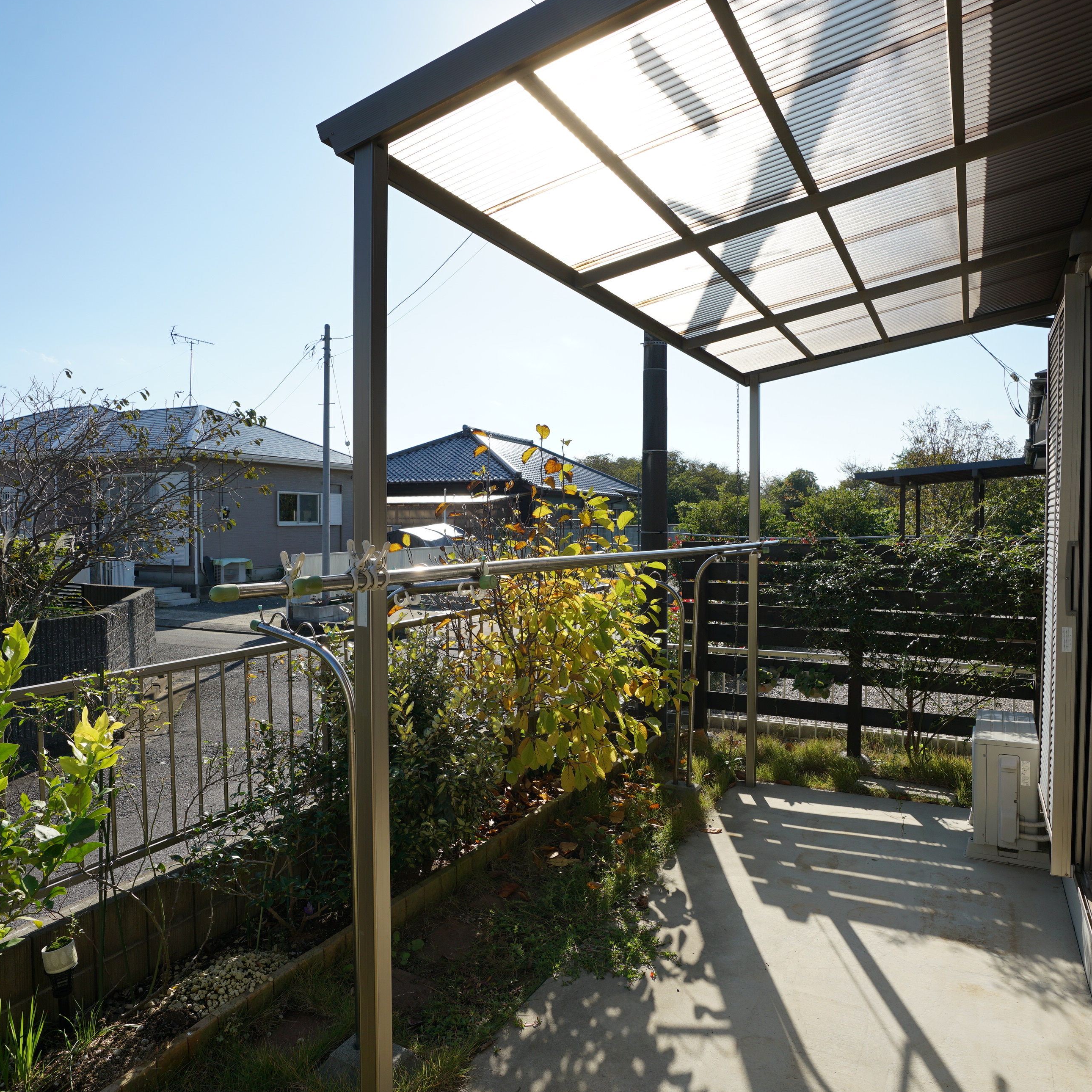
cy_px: 543
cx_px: 574
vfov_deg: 72.1
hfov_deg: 72.1
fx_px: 749
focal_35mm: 21
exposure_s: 1/250
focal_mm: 16
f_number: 8
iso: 100
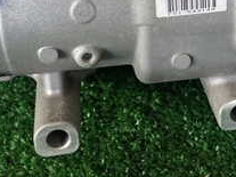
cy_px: -67
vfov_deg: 15.9
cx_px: 185
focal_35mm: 87
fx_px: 593
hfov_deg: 22.3
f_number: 2.3
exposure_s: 1/80
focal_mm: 5.4
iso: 200
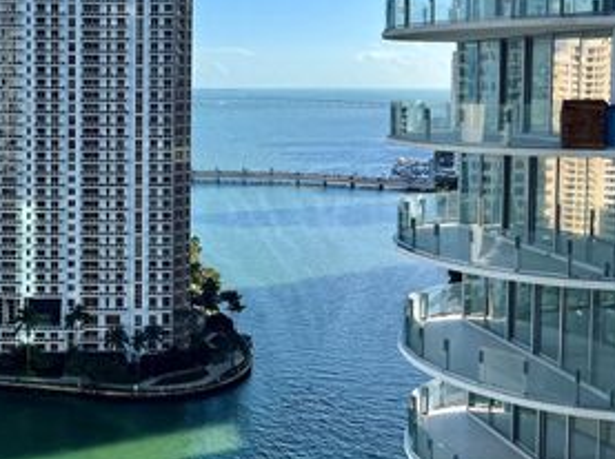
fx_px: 834
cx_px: 100
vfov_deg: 30.4
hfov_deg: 38.5
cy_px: 125
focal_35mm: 47
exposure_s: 1/3831
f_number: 1.5
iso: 50
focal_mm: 5.7
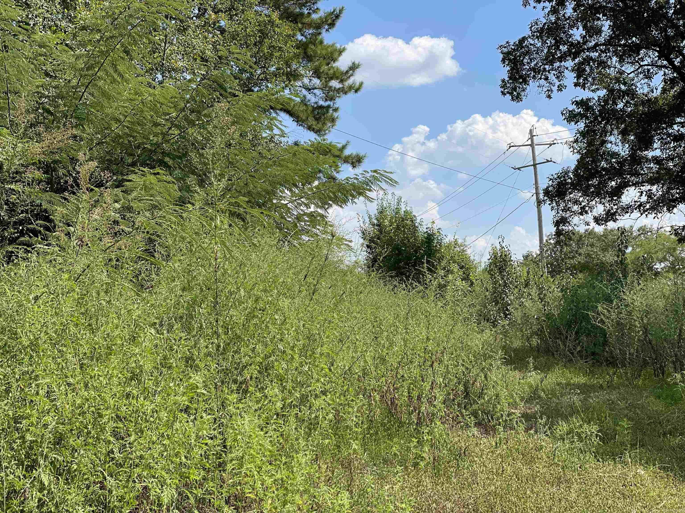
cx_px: 342
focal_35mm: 52
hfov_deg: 36.8
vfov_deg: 28.0
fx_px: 1029
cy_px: 256
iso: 32
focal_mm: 6
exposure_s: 1/1776
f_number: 2
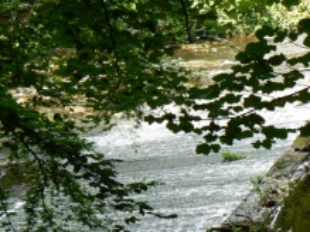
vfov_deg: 20.6
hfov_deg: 27.4
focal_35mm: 71
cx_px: 174
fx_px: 635
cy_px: 163
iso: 80
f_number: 4
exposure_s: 1/60
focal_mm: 6
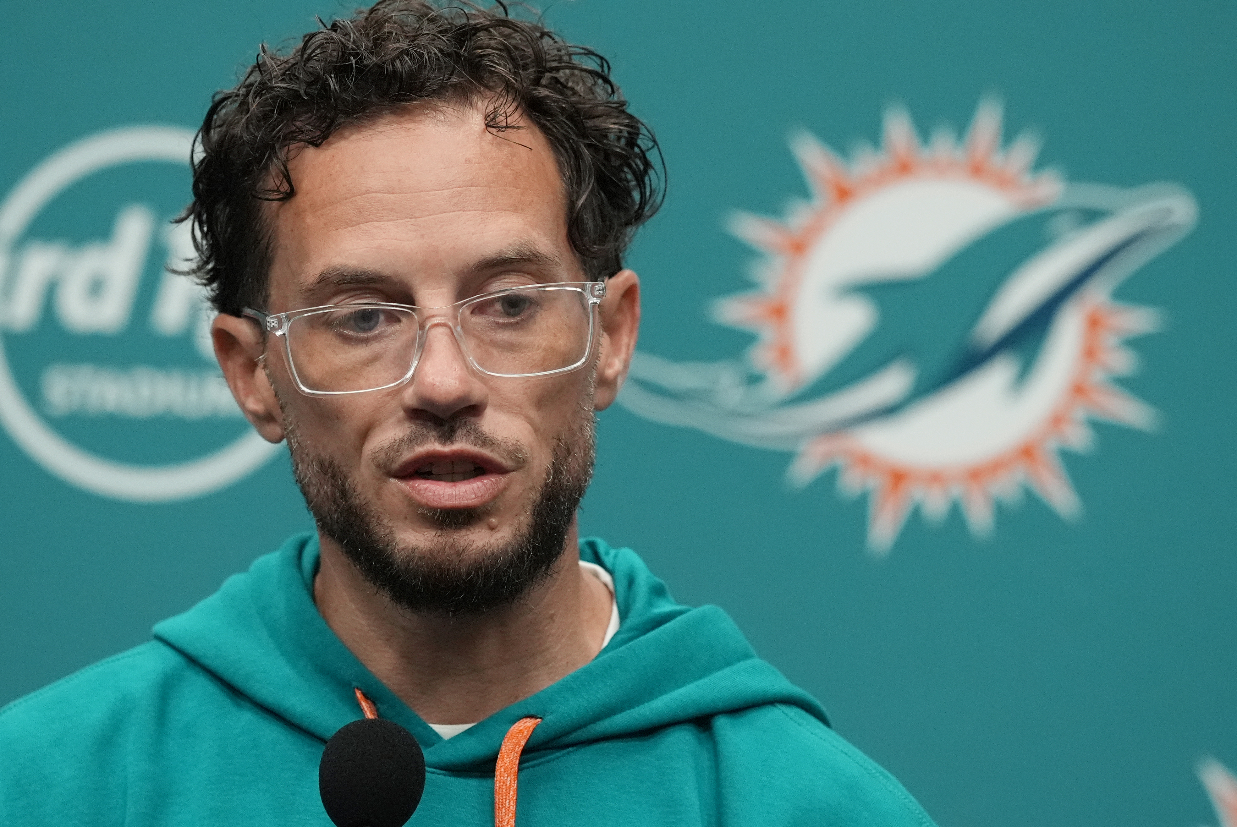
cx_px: 618
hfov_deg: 3.4
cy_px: 414
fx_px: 20634
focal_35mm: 600
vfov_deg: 2.3
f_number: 3.5
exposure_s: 1/800
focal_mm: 400
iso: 6400
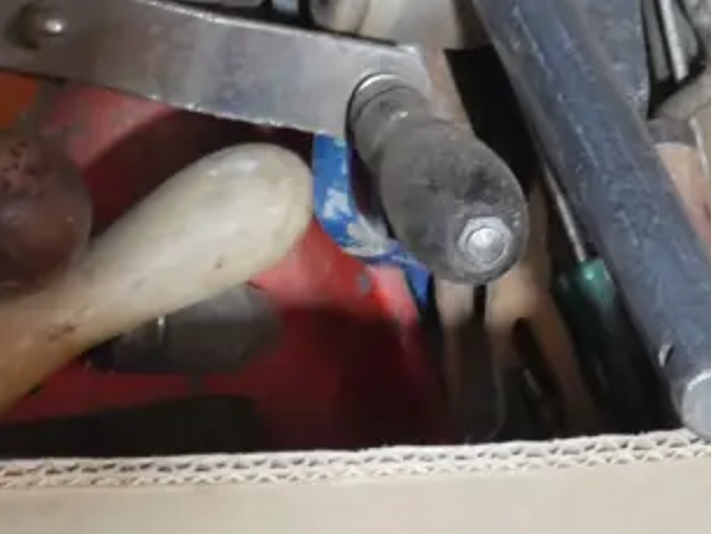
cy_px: -64
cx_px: -235
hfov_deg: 8.5
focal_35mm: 228
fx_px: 4685
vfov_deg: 6.5
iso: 3200
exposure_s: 1/50
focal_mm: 34
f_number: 5.4
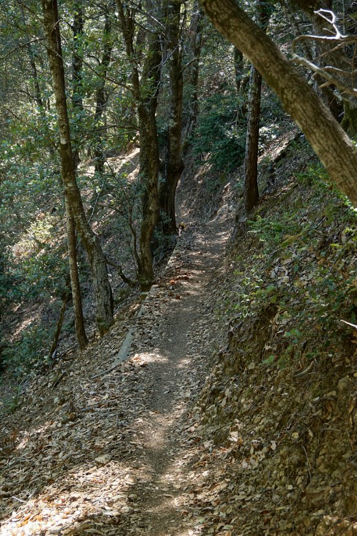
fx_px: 774
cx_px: 168
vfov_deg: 38.1
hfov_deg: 26.0
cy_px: 310
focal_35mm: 52
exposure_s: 1/60
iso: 200
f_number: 4.5
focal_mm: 28
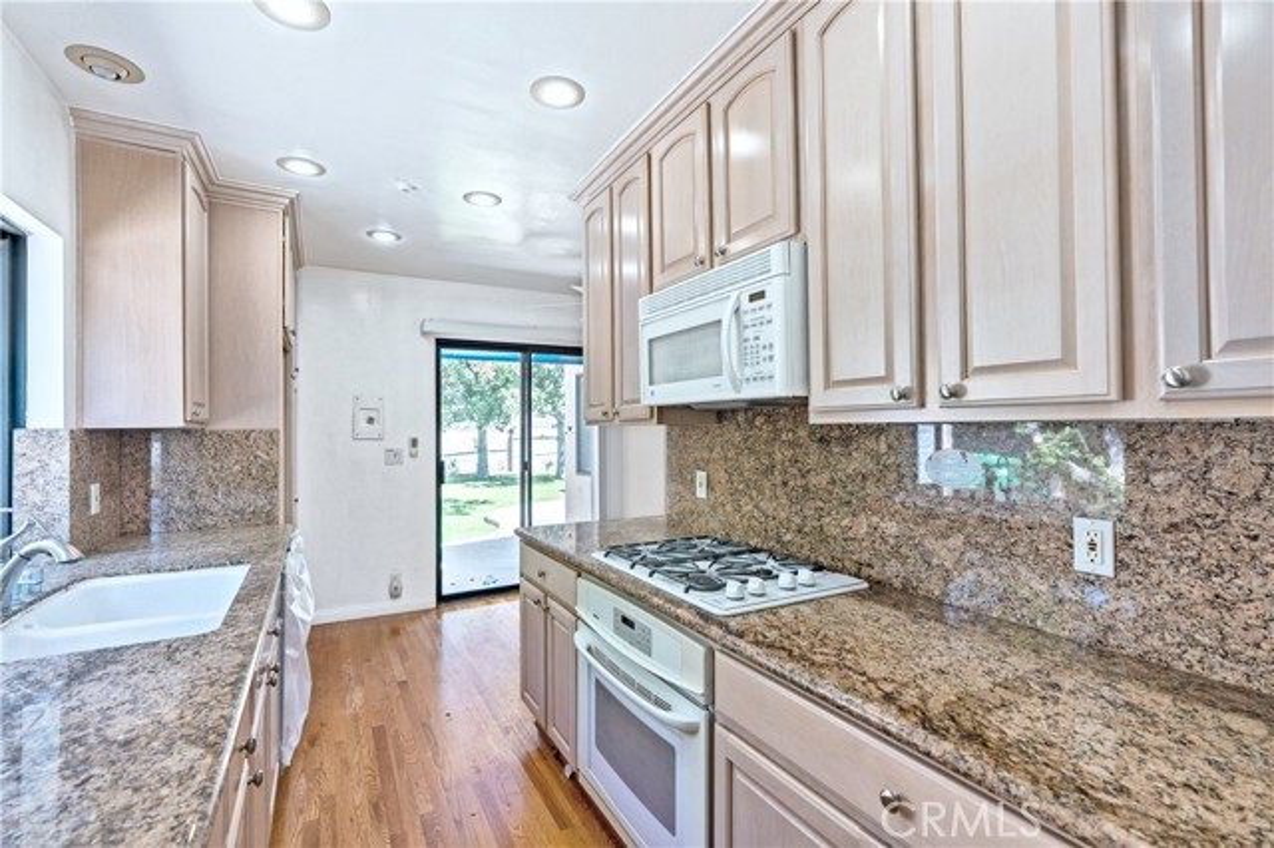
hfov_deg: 96.8
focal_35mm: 16
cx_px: 637
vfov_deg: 73.7
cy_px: 424
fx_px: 566
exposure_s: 1/80
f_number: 4.5
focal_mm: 16
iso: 125
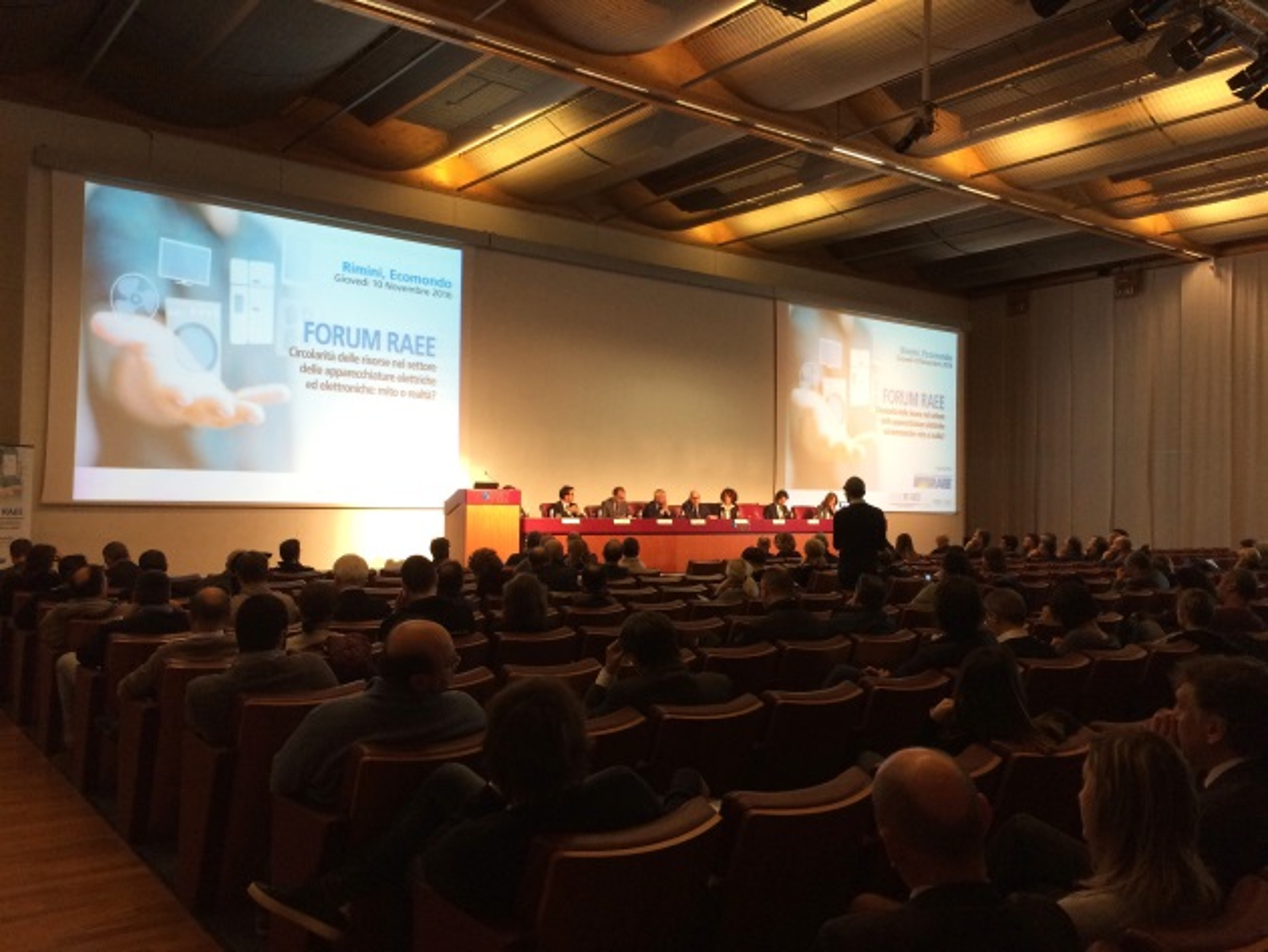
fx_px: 1063
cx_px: 634
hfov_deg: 61.6
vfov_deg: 48.3
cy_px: 476
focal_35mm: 29
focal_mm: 4.15
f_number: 2.2
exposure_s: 1/33
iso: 200
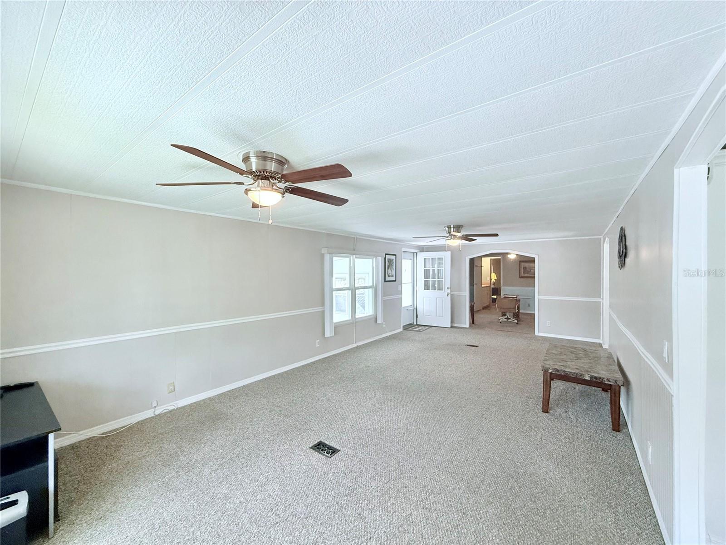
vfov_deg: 85.7
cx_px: 363
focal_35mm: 14
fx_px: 294
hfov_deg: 102.1
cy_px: 272
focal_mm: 2.22
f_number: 2.2
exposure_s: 1/120
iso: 250
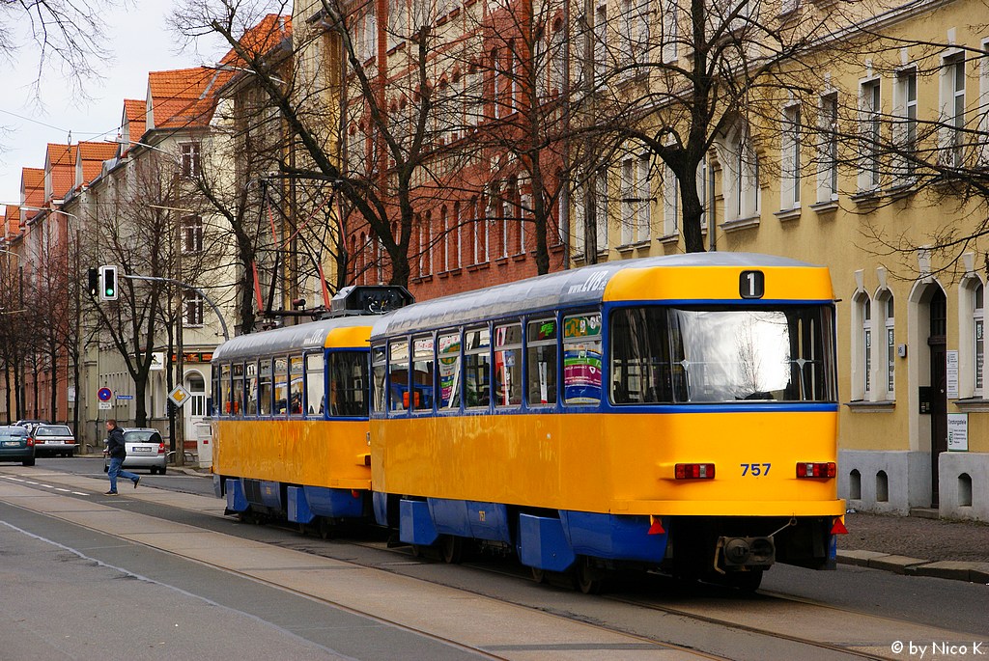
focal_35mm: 112
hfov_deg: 18.2
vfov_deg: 12.2
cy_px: 330
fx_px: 3094
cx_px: 494
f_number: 10
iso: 400
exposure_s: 1/320
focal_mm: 75
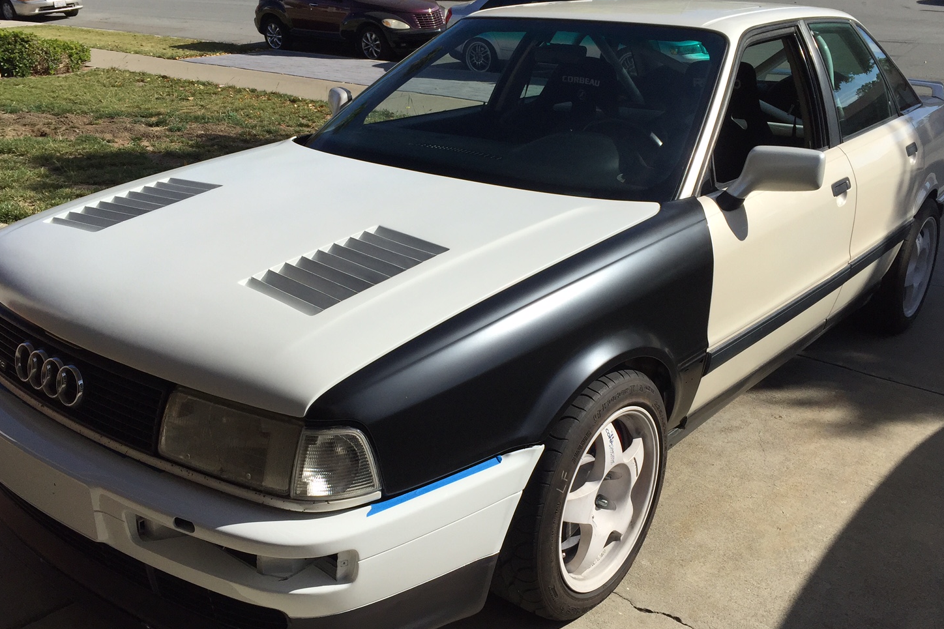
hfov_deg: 55.8
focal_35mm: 34
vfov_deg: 38.9
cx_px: 466
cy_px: 305
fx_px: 891
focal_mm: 4.15
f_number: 2.2
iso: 32
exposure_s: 1/3597
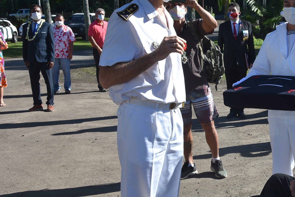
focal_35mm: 59
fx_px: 483
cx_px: 265
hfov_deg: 32.3
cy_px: 97
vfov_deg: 23.0
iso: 125
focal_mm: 20
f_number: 7.1
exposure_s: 1/200
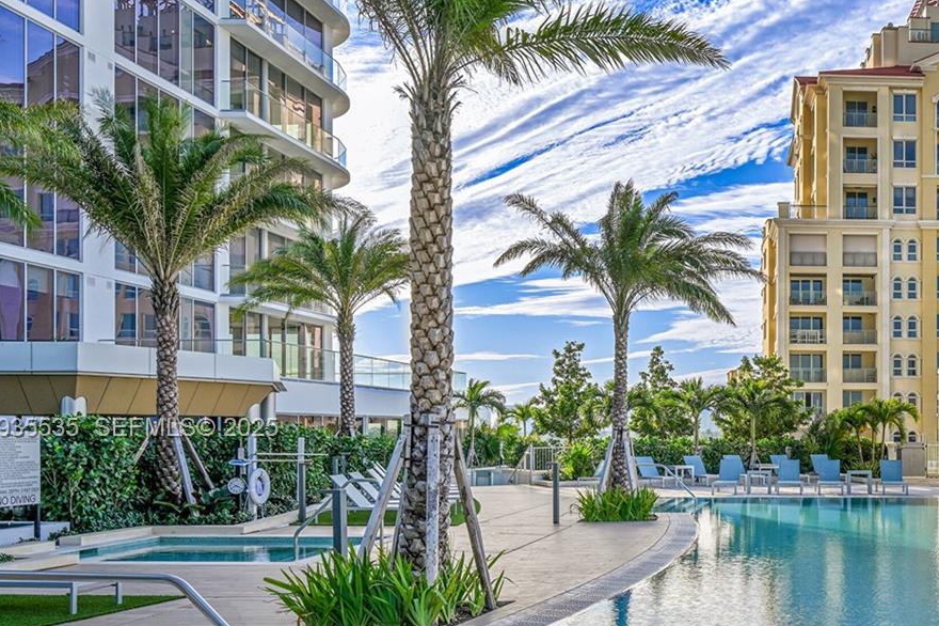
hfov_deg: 45.1
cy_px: 430
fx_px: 1043
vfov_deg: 33.0
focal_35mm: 40
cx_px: 800
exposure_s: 1/80
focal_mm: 22
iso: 80
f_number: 9
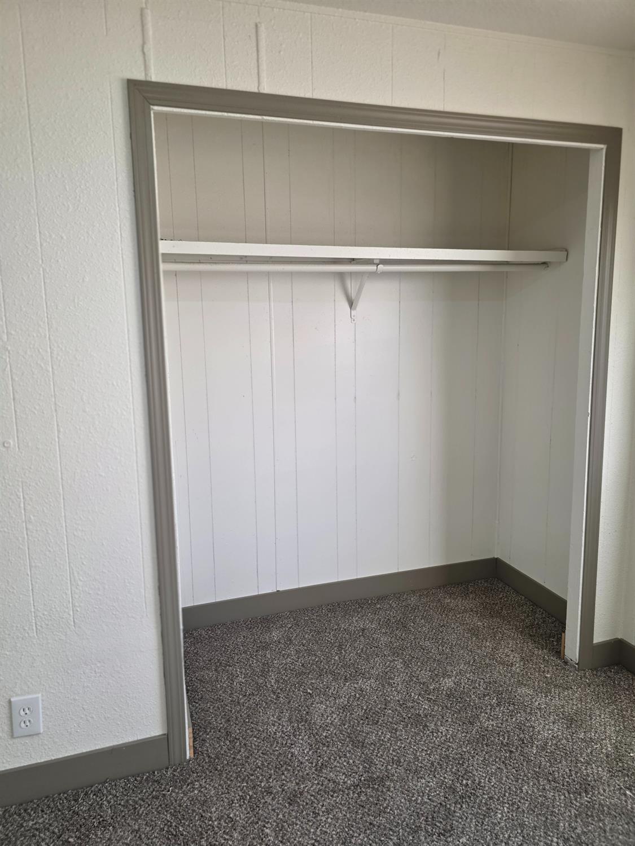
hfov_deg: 58.9
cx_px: 318
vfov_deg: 73.9
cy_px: 423
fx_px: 563
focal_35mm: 23
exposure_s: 1/120
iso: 125
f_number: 1.7
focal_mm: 6.3
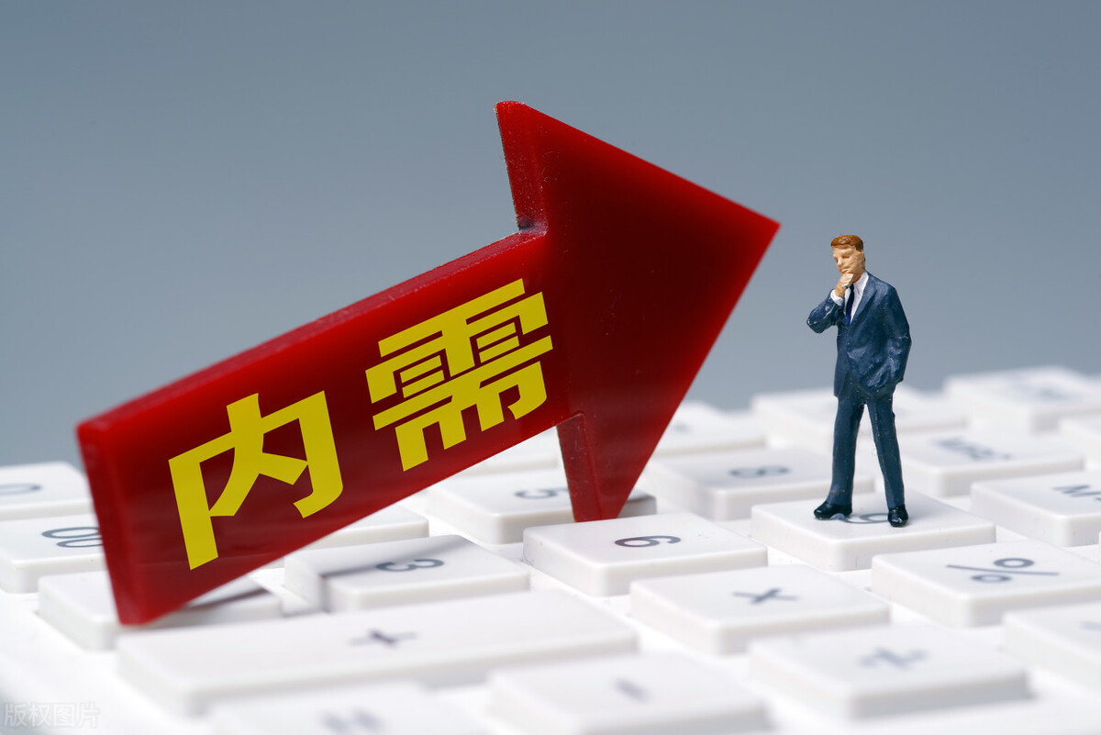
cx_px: 550
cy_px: 368
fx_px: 3059
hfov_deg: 20.4
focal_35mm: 100
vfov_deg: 13.7
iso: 100
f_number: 13
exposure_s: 1/125
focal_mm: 100
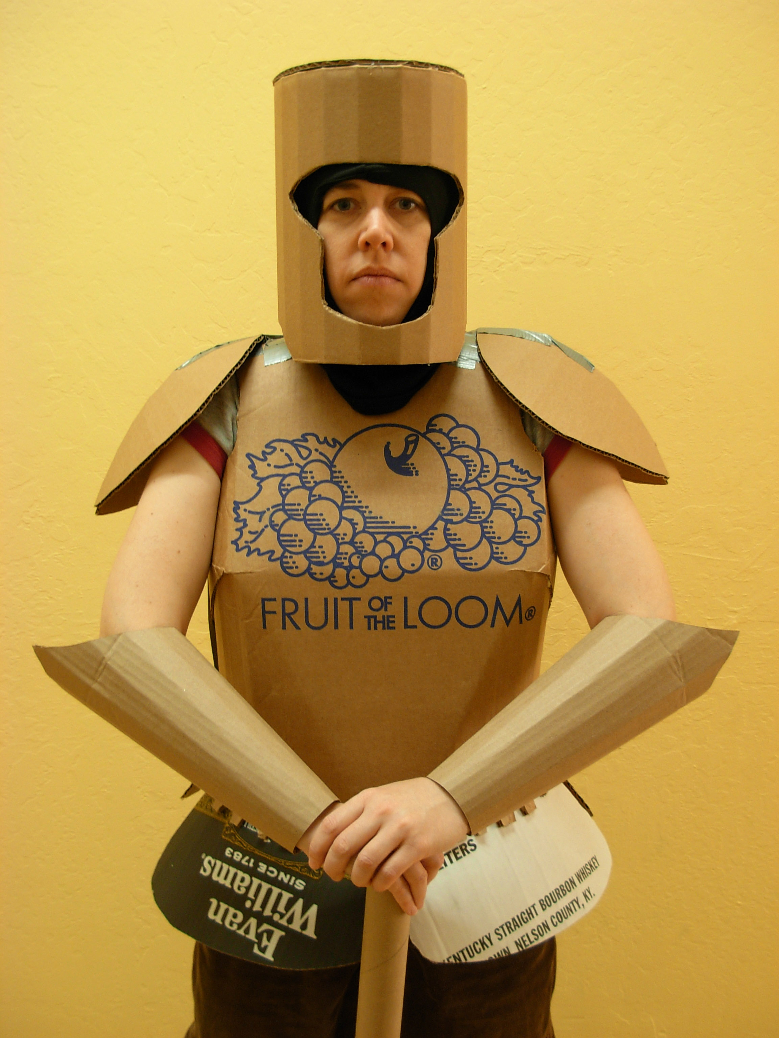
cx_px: 390
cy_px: 519
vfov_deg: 49.0
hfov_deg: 37.7
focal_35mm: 38
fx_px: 1140
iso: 94
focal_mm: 6.3
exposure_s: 1/4
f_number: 2.9
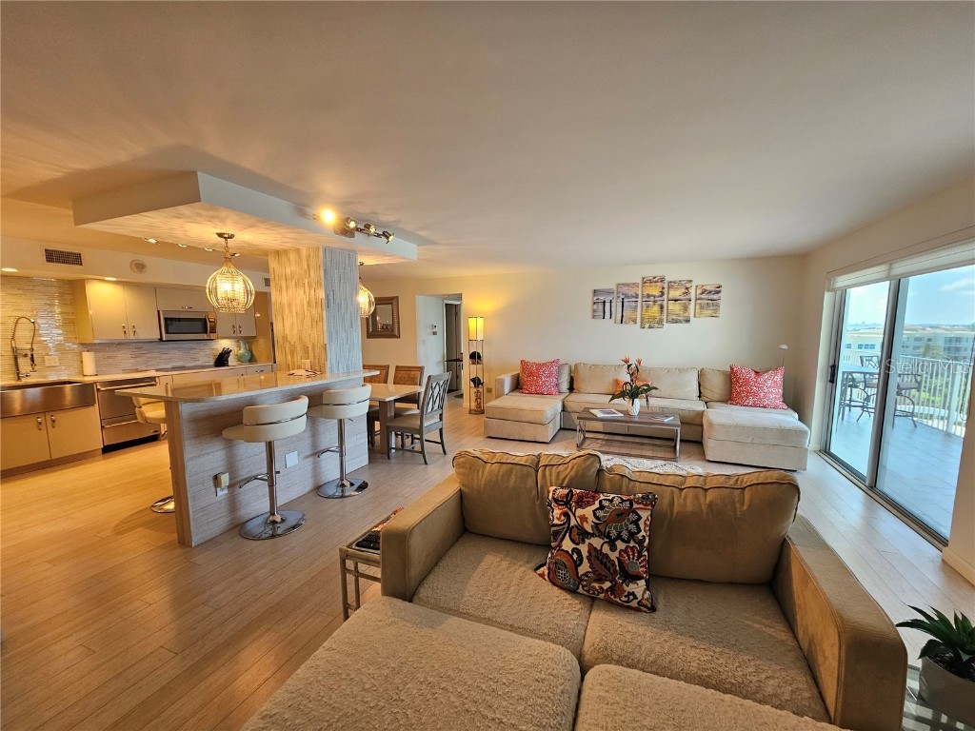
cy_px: 366
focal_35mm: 13
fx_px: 366
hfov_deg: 106.2
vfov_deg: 89.9
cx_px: 488
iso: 125
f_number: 2.2
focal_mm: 2.2
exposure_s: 1/60
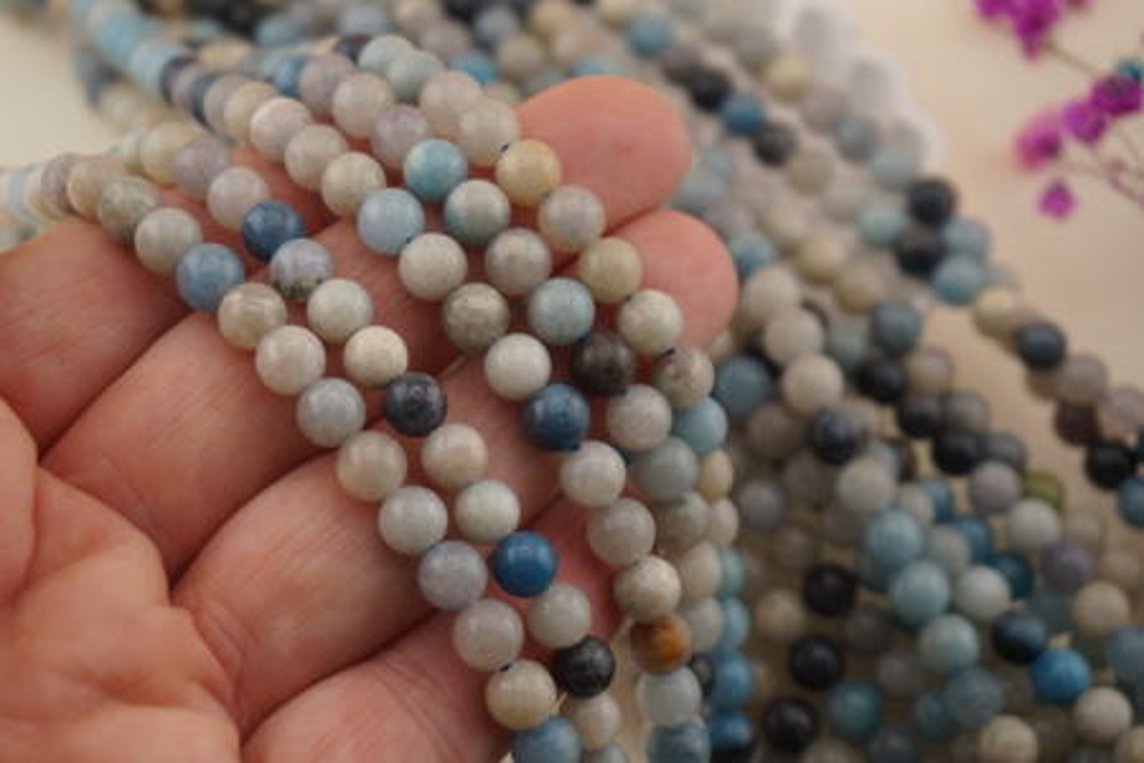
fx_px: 2240
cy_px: 382
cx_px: 572
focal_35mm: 70
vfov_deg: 19.3
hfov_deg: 28.6
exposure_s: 1/80
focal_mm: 47
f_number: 6.3
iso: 100
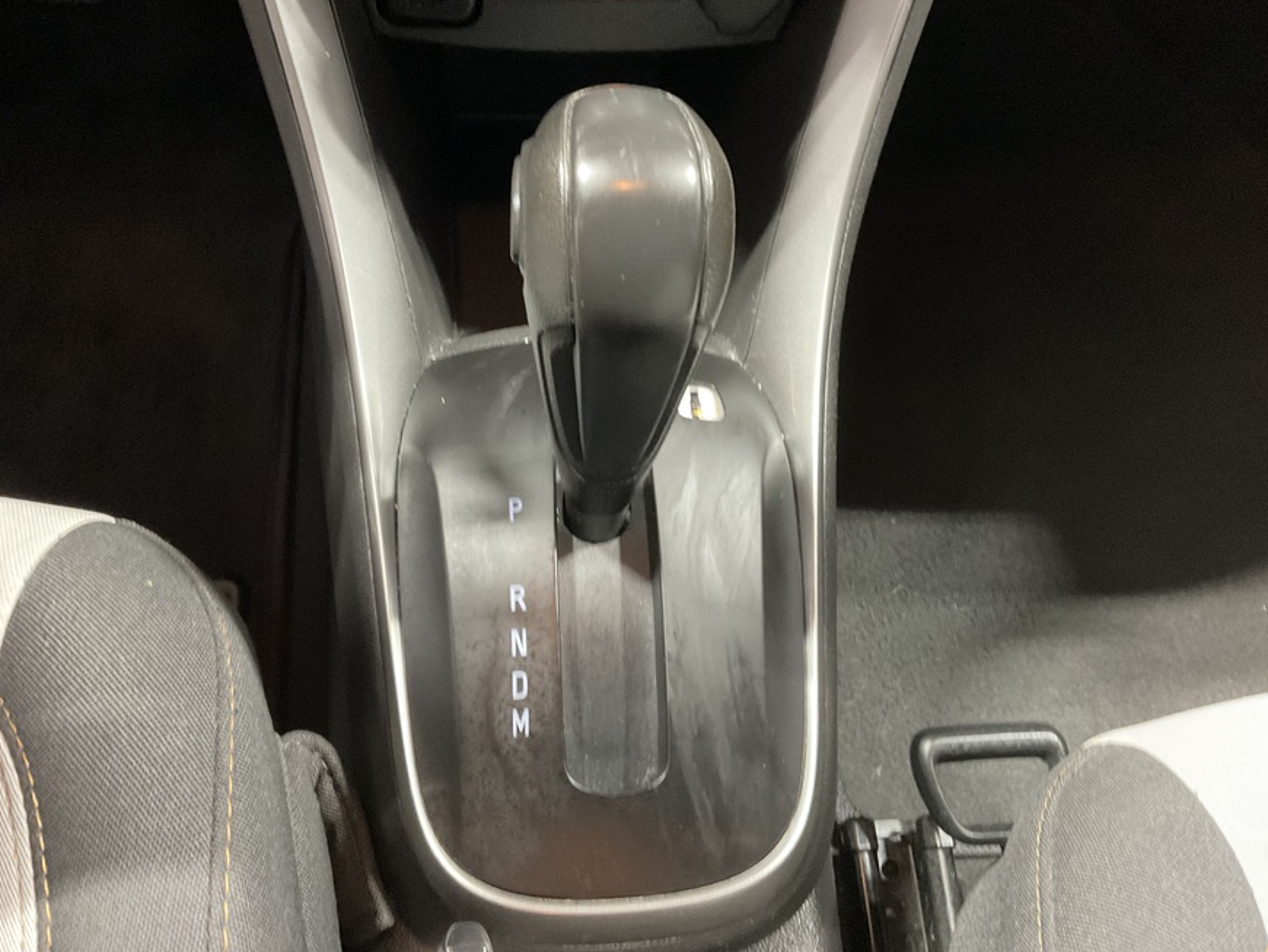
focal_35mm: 32
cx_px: 611
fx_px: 1172
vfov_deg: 44.1
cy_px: 429
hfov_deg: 56.8
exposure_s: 1/30
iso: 320
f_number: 1.8
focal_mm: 3
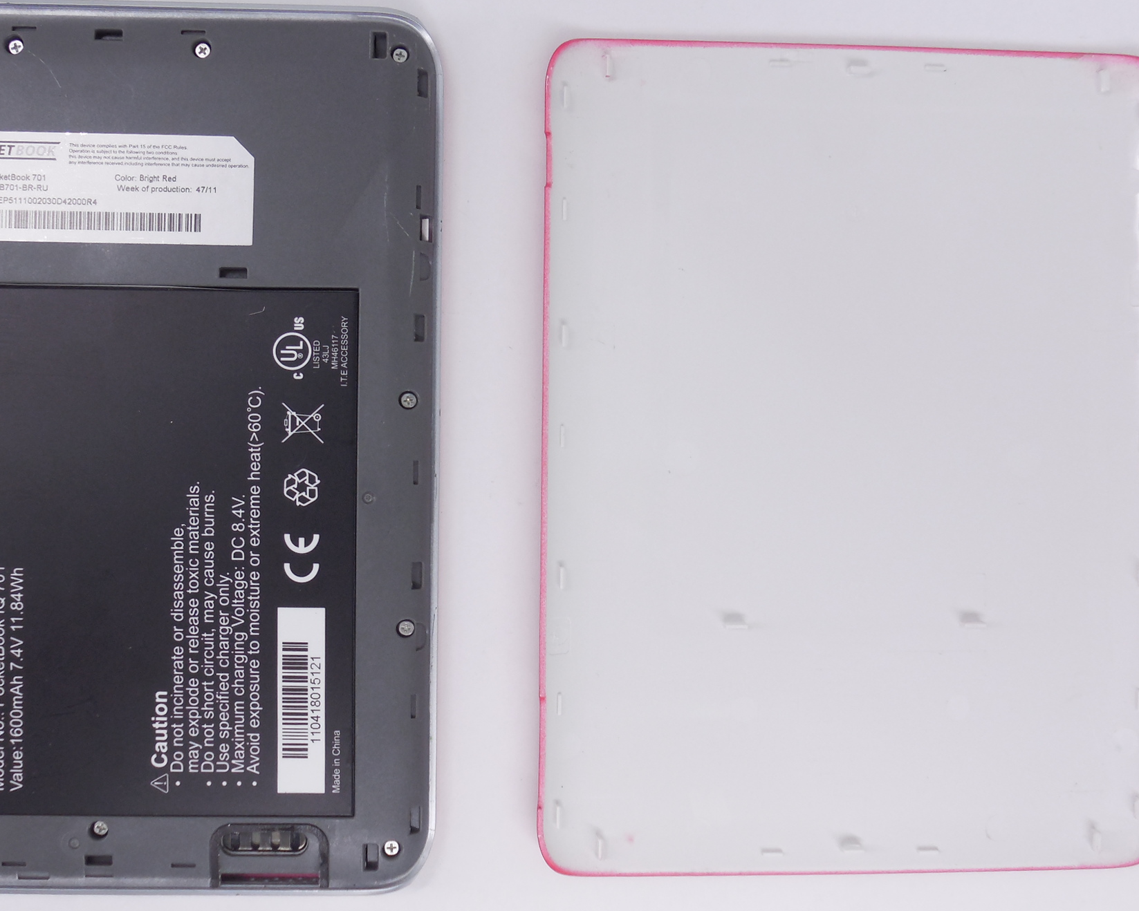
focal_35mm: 35
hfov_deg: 51.3
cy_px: 464
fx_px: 1180
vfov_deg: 42.2
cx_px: 481
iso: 140
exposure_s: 1/30
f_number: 3.5
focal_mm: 4.6
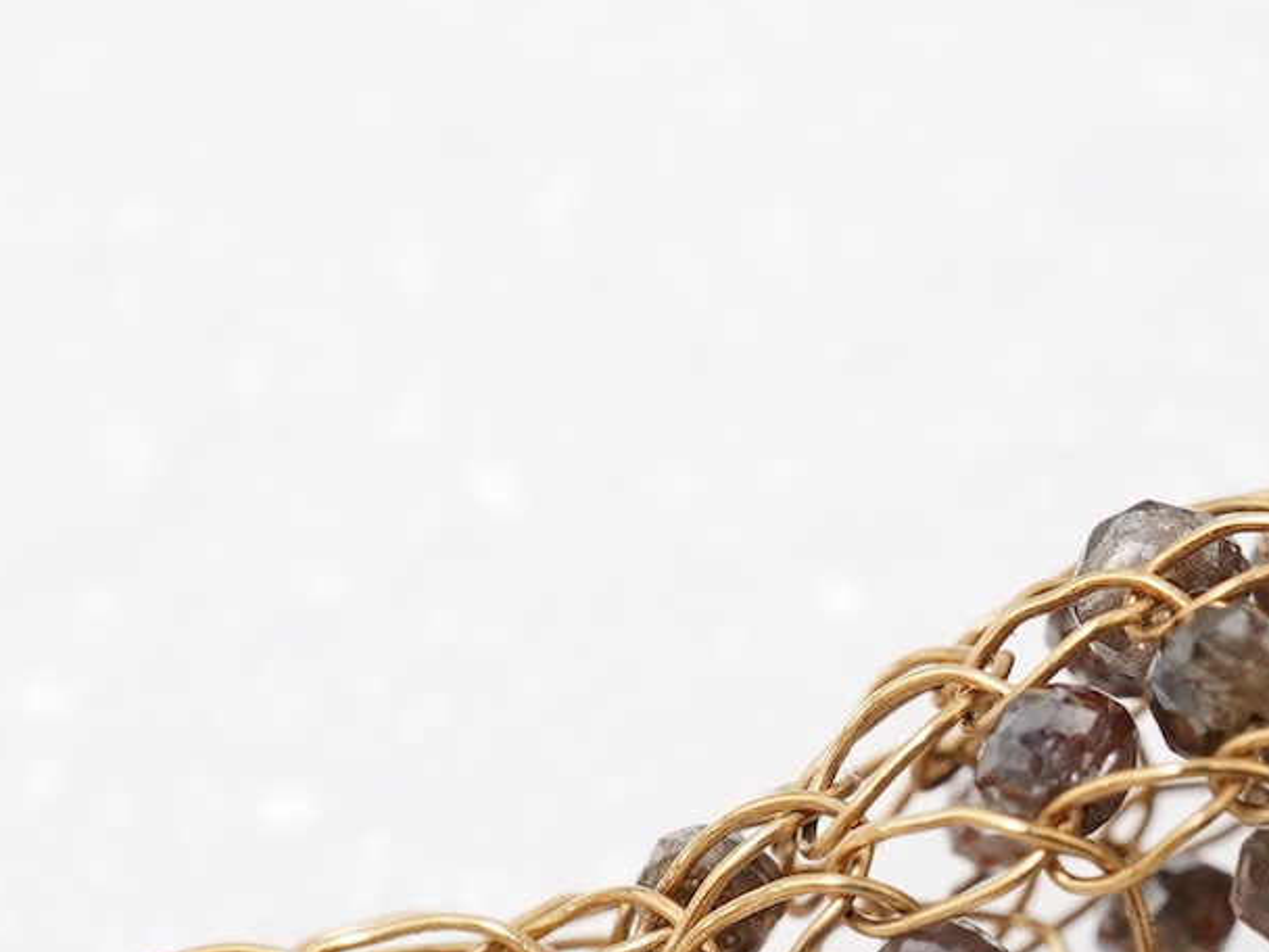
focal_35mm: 128
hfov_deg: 14.9
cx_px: 1516
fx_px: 4692
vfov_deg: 11.5
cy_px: 810
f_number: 14
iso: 400
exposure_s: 1/125
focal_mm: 30
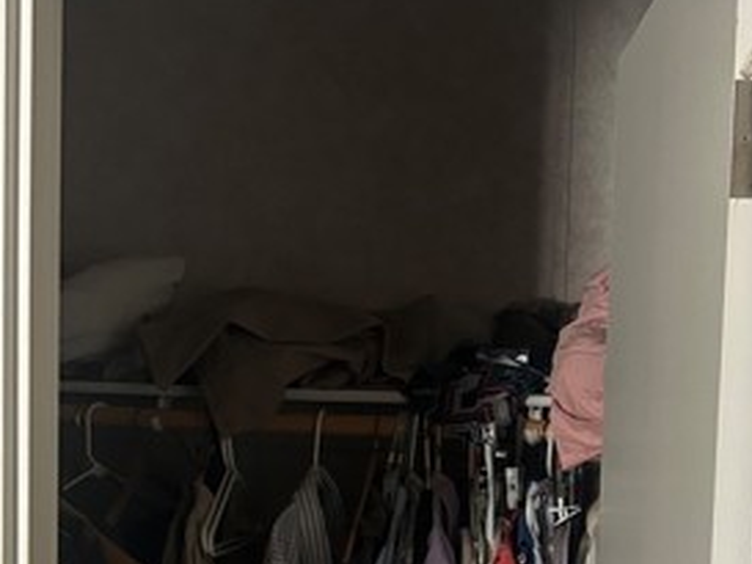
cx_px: 405
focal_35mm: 61
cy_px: 536
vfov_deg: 23.2
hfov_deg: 31.7
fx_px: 1326
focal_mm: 5.7
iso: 320
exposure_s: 1/60
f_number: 1.5
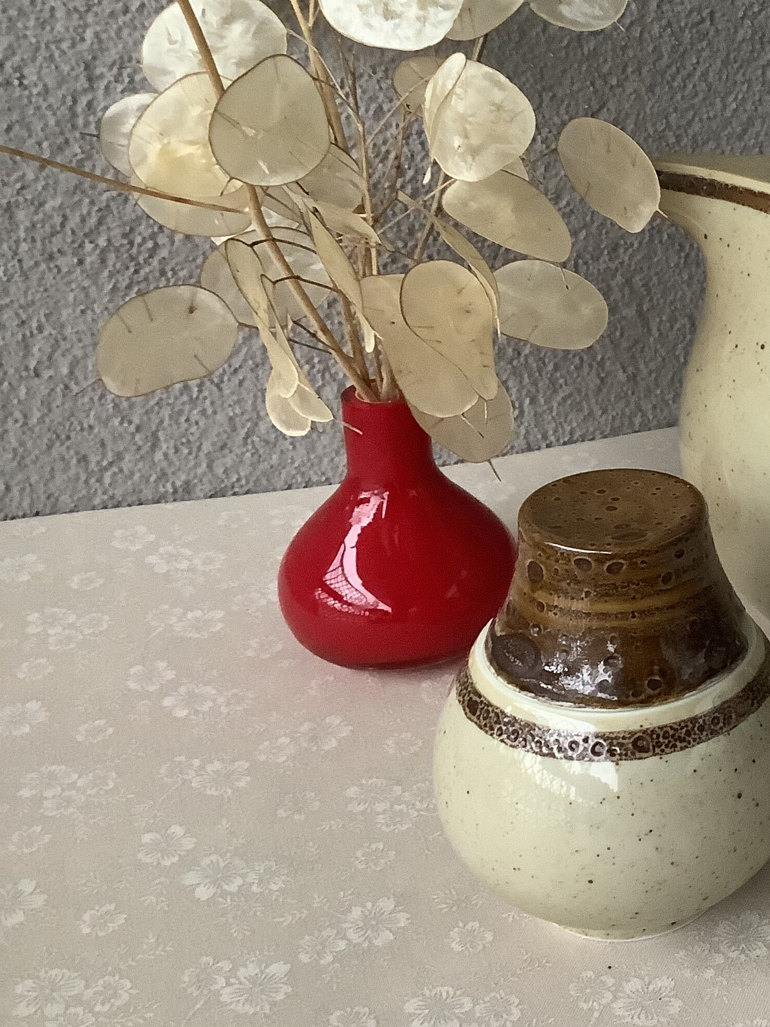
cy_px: 424
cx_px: 842
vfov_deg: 37.4
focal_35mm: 51
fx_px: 1513
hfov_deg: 26.4
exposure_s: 1/60
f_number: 2.4
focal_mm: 3.3
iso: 320
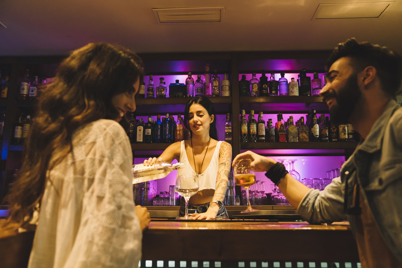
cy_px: 134
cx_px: 201
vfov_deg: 42.3
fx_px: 346
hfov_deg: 60.3
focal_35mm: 31
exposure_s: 1/125
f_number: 2.8
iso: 1600
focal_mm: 31
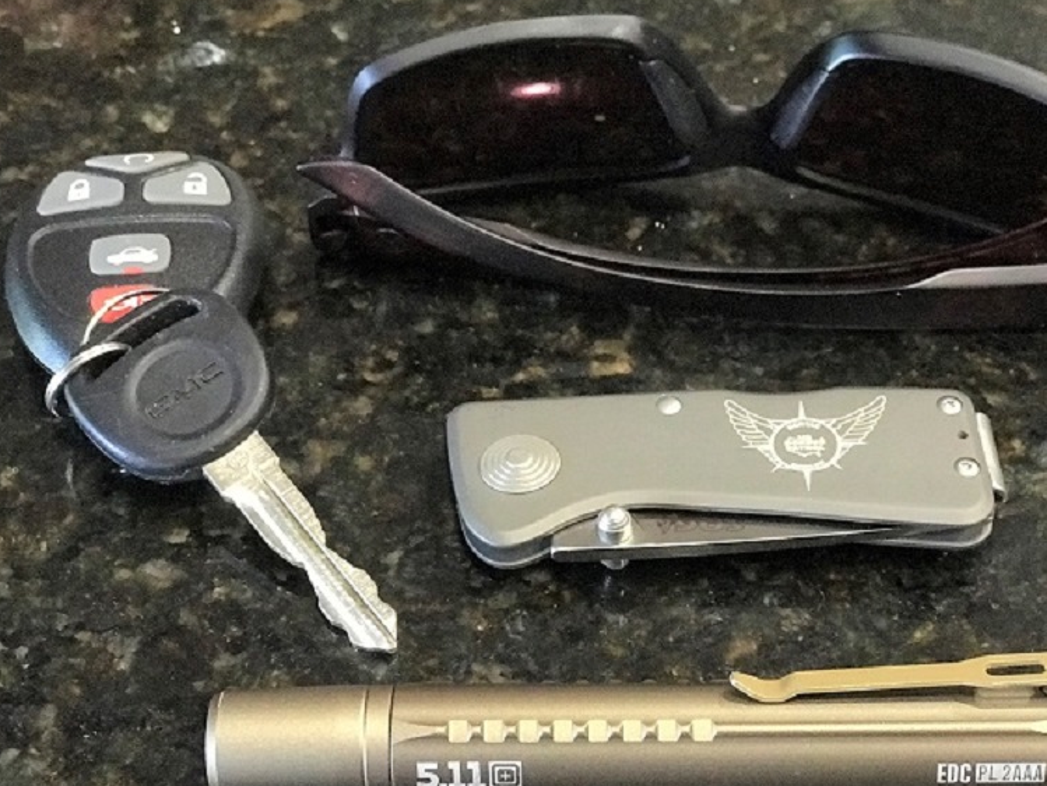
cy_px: 455
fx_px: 2148
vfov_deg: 20.7
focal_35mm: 71
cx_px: 603
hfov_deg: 27.4
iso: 1000
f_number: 2.8
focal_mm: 6.6
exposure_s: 1/60
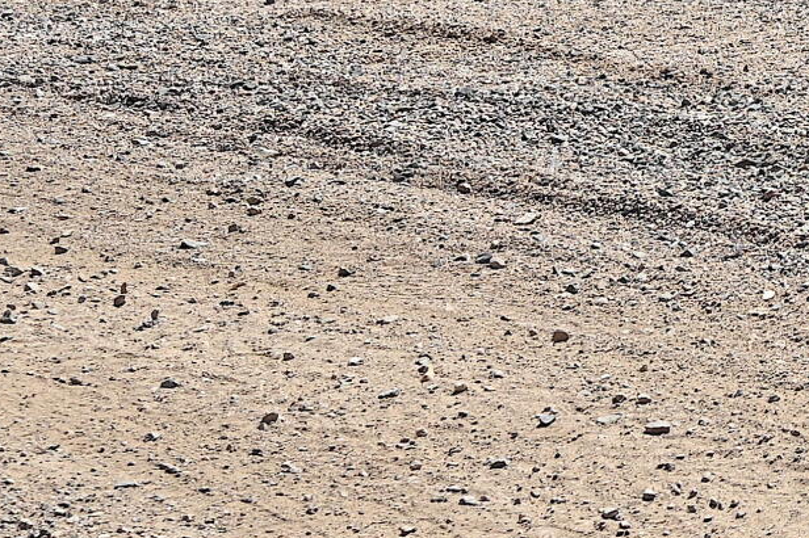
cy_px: -528
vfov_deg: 8.9
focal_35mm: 146
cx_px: 1684
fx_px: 3279
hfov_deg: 12.2
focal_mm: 30
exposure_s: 1/400
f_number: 7.1
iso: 100
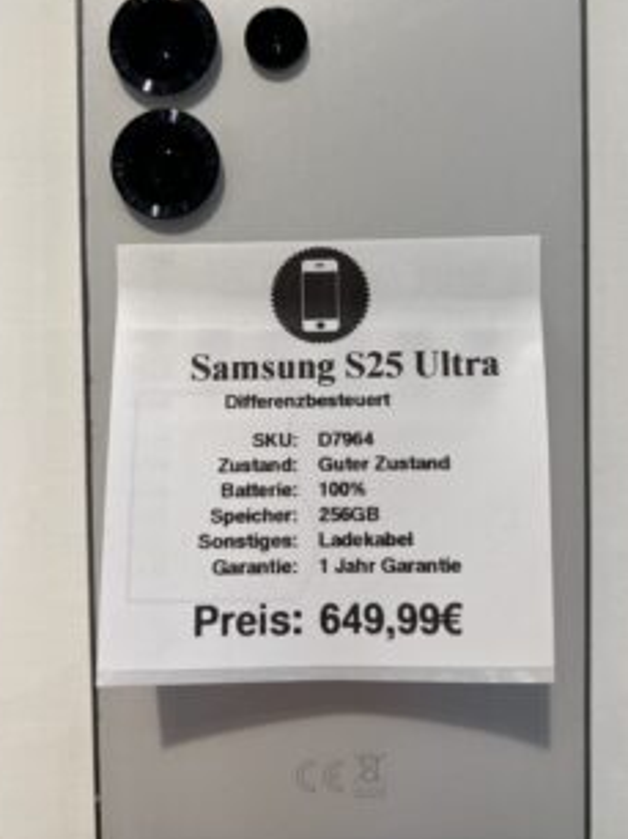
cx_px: 326
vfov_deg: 53.8
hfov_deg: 41.7
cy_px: 354
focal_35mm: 34
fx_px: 824
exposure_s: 1/139
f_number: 1.5
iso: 32
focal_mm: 5.7
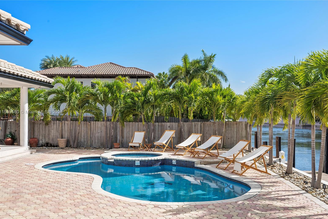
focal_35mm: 36
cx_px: 164
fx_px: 328
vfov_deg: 36.9
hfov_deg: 53.1
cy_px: 112
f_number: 10
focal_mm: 35
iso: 100
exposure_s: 1/125
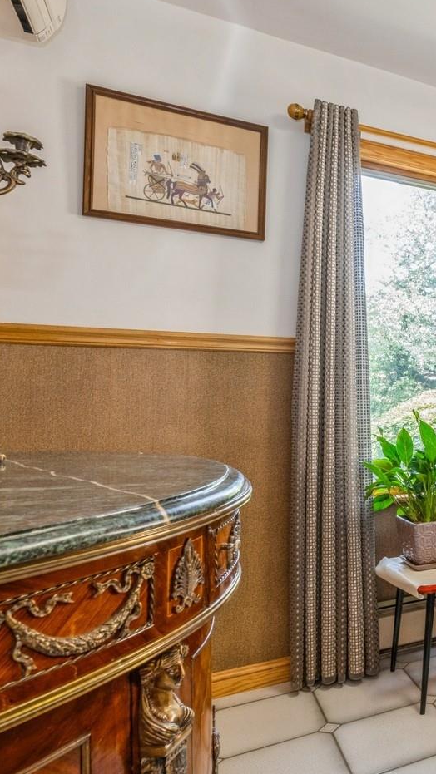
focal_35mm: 27
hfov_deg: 31.6
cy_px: 419
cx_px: 583
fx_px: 555
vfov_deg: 69.7
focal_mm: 15
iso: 640
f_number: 14
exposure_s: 1/5
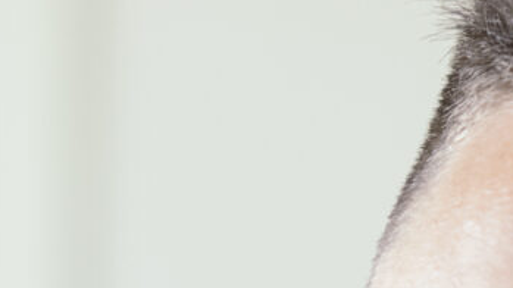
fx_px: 5847
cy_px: 753
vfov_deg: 2.8
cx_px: -54
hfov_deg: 5.0
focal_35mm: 430
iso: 640
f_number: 2.8
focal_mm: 70
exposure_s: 1/200
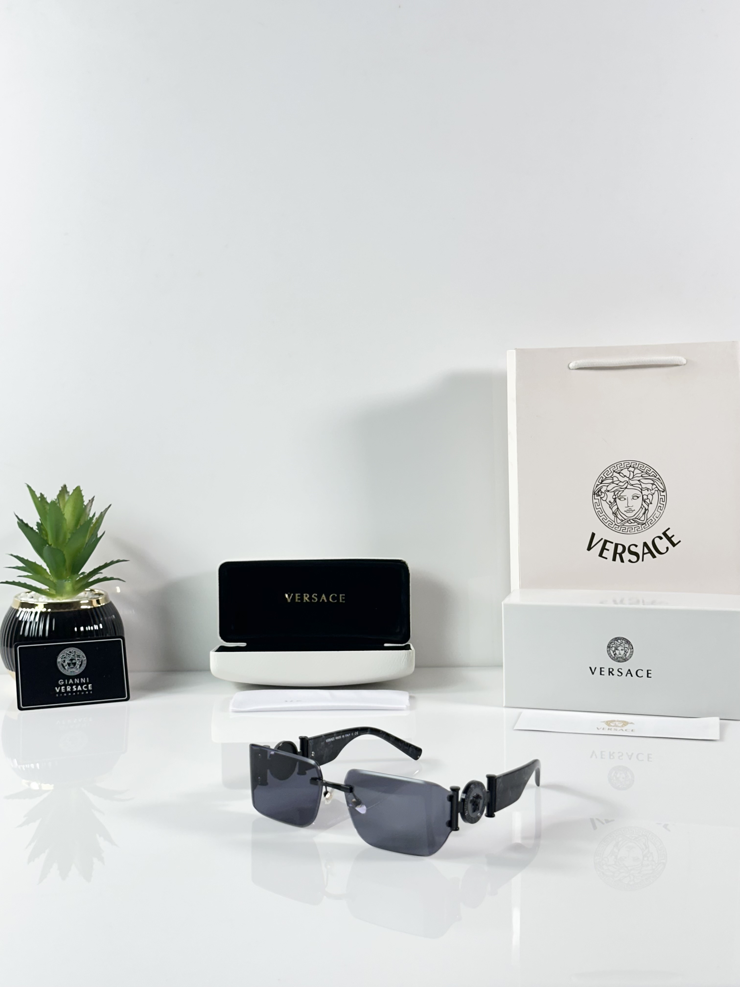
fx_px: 1368
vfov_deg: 39.7
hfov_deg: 30.3
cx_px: 370
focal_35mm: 48
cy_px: 494
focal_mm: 6.86
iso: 80
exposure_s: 1/100
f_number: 1.78
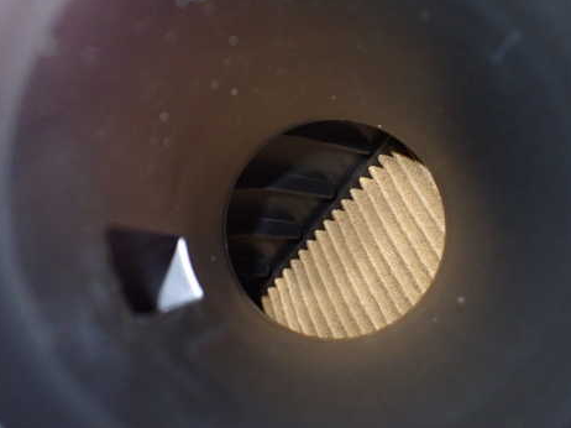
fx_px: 643
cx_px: 362
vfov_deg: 36.8
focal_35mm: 39
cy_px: 195
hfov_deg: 47.4
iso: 800
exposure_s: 1/30
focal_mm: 5.4
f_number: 2.3
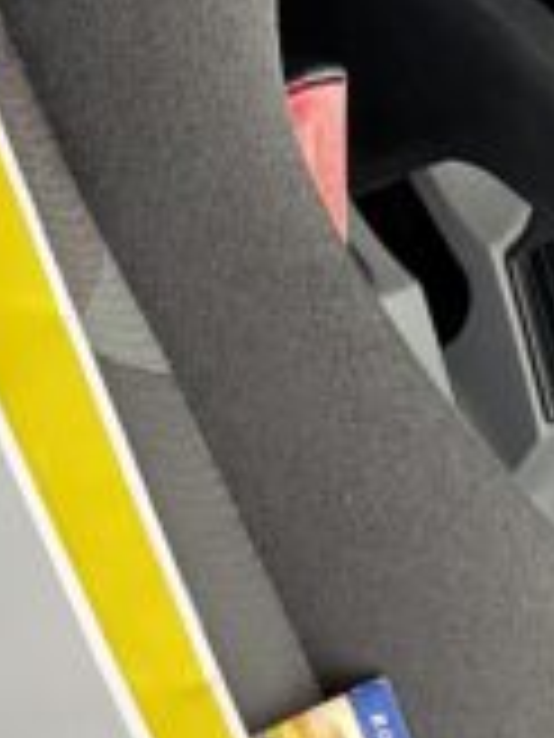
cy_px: 1264
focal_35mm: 100
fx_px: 2134
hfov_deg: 14.7
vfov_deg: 16.8
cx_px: 160
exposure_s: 1/60
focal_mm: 4.25
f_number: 1.8
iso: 160
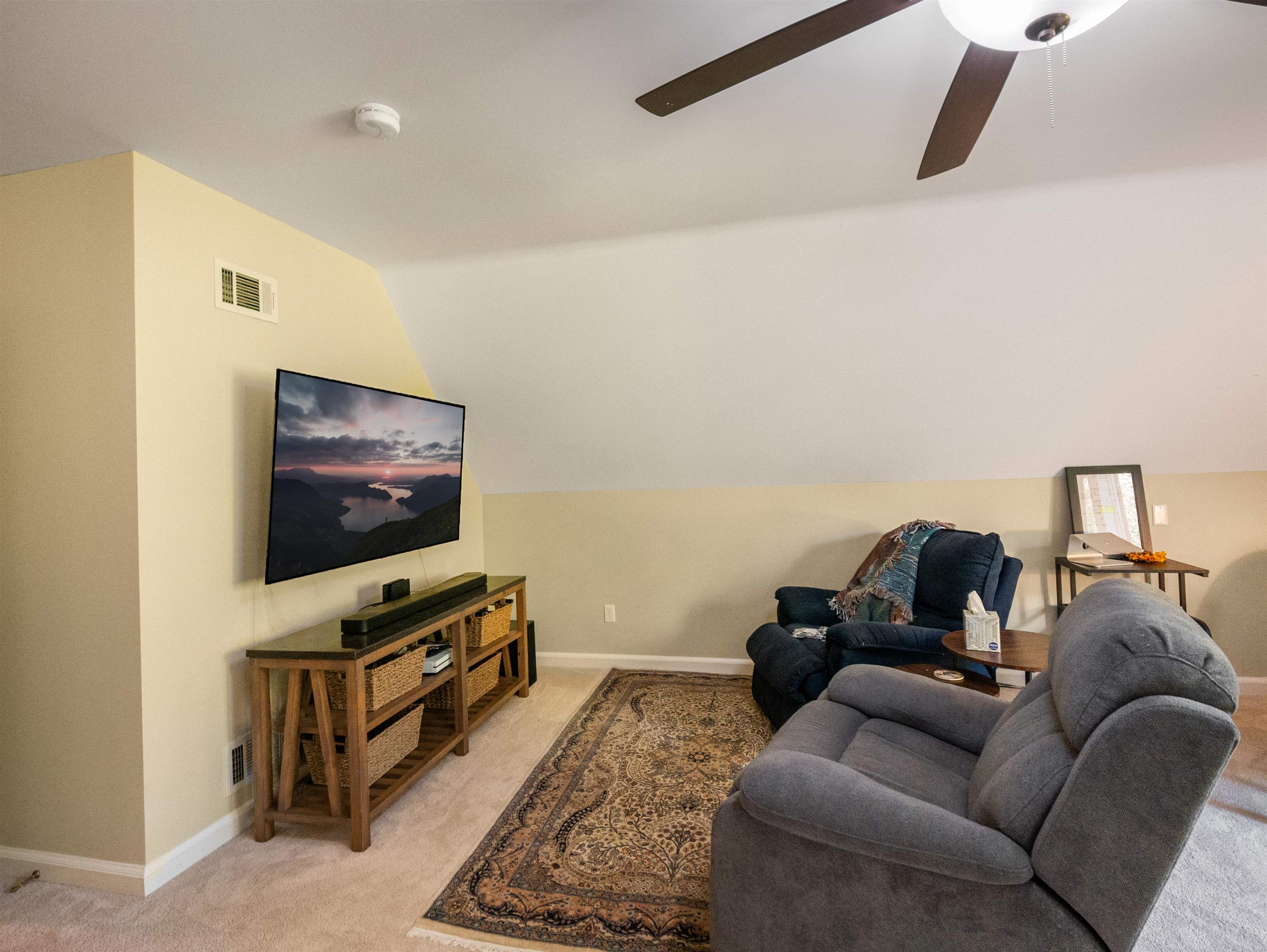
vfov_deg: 78.2
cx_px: 634
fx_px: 586
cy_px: 476
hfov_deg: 94.5
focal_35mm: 16
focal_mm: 8
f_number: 2.8
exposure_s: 1/60
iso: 2000
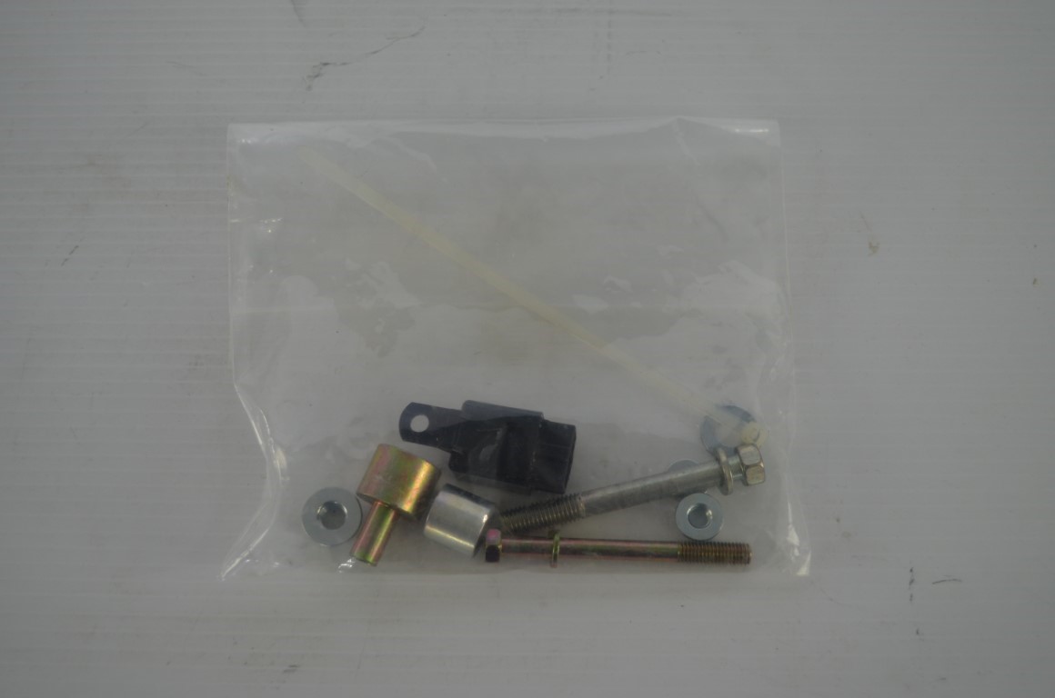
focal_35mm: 39
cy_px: 349
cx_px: 528
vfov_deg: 34.1
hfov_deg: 49.6
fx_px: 1140
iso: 400
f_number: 4.2
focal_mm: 26
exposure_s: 1/80
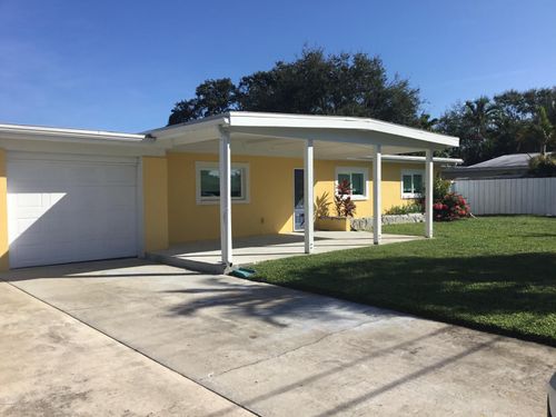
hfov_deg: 58.4
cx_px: 278
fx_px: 498
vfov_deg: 45.4
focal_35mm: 31
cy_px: 208
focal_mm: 3.3
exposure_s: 1/1698
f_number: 2.4
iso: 25
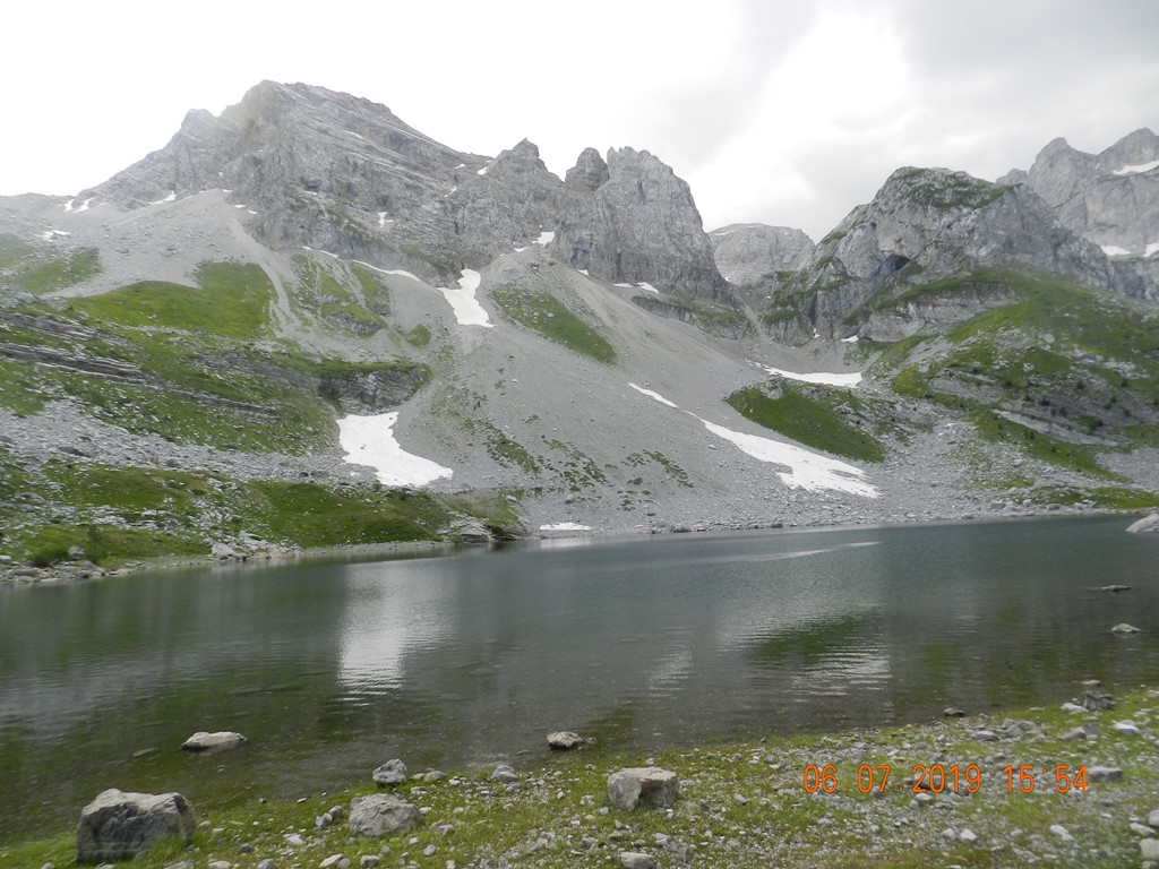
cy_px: 434
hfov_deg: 73.9
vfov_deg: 58.9
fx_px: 770
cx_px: 580
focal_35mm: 23
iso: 160
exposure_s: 1/400
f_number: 3.4
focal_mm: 4
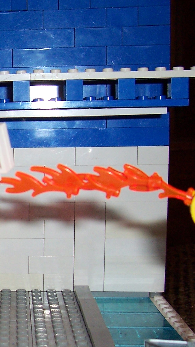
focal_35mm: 73
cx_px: -114
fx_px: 671
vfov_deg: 28.8
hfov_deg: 15.1
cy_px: 234
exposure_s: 1/60
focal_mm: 5.6
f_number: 2.7
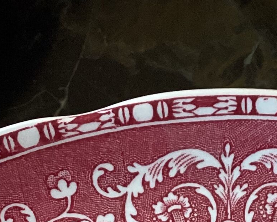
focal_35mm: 127
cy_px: 320
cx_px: 215
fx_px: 1041
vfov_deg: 11.7
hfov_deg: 15.1
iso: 200
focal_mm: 3.3
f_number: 2.4
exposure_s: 1/60
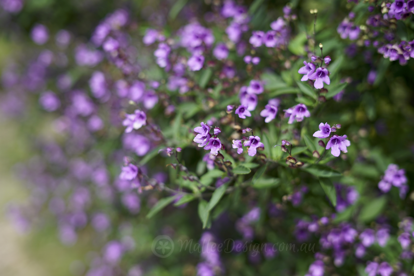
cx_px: 207
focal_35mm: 50
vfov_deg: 27.0
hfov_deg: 39.6
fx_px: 575
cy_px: 138
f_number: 2.5
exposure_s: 1/800
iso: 100
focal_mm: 50
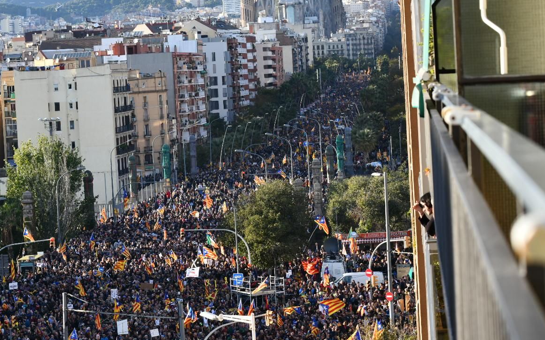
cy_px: 145
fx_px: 1946
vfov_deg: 10.0
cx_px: 185
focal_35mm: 131
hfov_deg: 15.9
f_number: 9
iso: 500
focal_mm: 92
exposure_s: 1/400
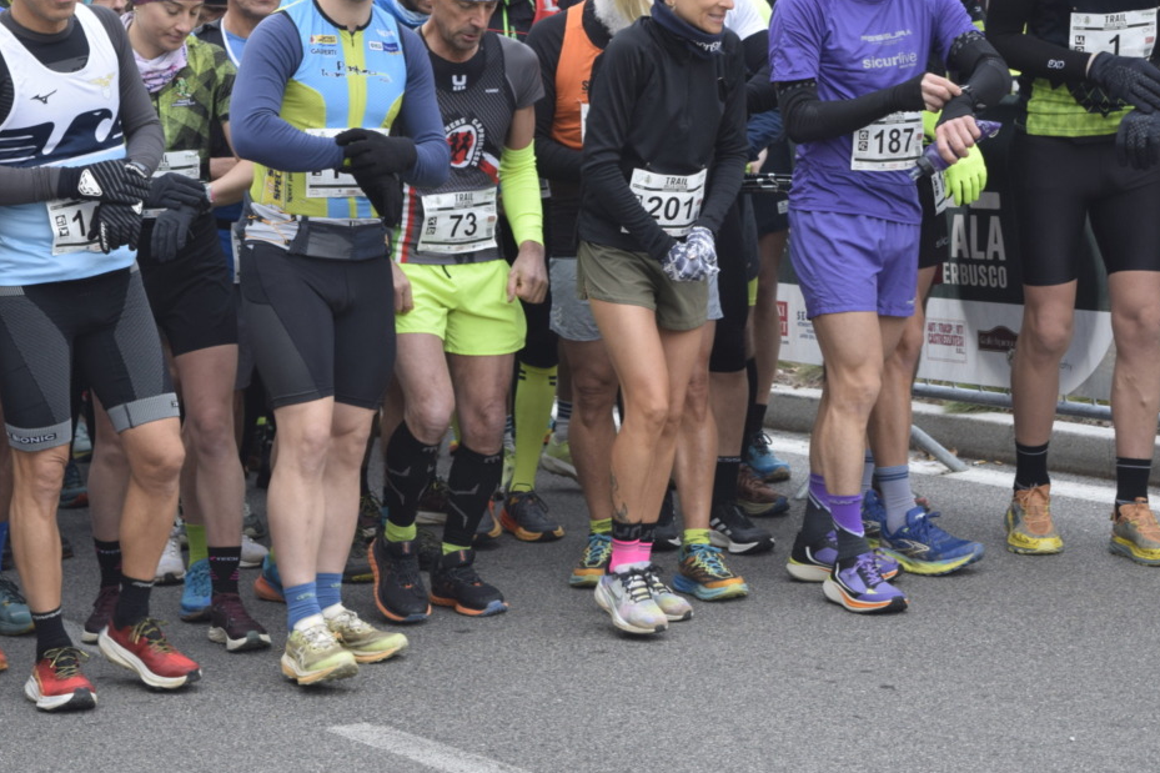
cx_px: 398
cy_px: 289
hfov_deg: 18.0
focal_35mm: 114
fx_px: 3662
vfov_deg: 12.0
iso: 400
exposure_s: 1/125
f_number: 5.6
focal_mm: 55
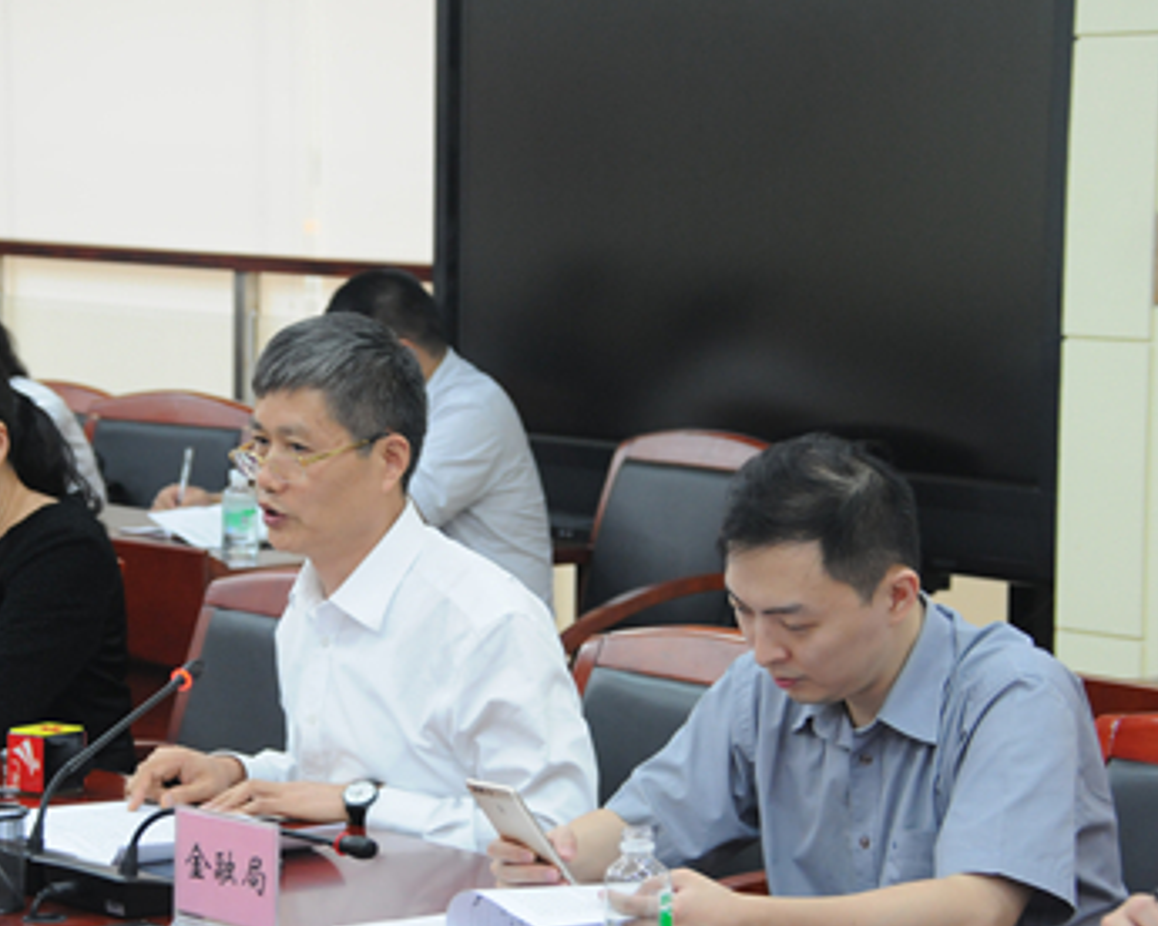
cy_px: 517
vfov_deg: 11.6
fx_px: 4558
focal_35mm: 133
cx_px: 420
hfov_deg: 14.5
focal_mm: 68
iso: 1000
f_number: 5.6
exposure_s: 1/30
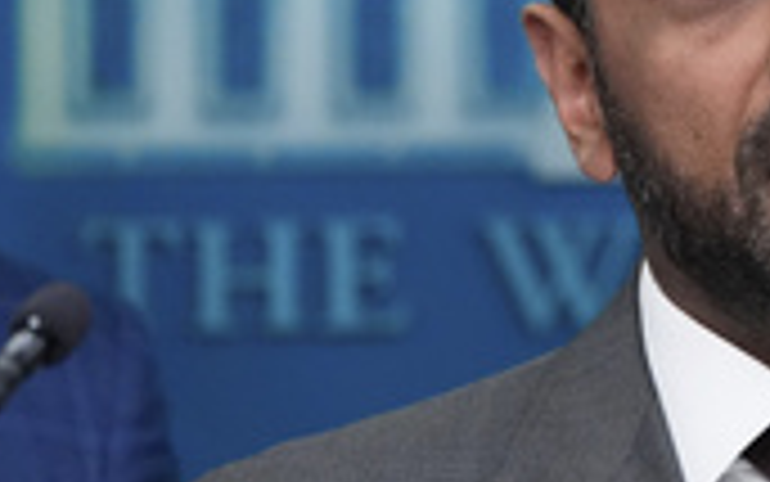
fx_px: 25631
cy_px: 142
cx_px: 865
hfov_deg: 1.7
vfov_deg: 1.1
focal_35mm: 1221
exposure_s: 1/400
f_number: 5.6
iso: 4000
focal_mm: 400
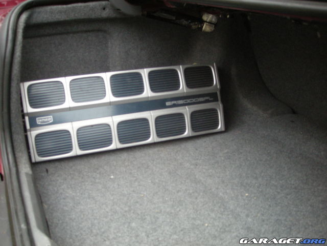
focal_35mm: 35
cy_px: 123
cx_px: 164
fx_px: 331
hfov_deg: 52.6
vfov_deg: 40.7
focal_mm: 5.7
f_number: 2.8
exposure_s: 1/57.3
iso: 220
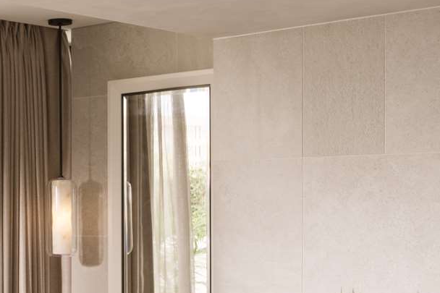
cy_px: 385
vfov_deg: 14.5
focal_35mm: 90
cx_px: -41
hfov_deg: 21.5
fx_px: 1100
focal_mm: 19
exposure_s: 1/30
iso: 200
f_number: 11
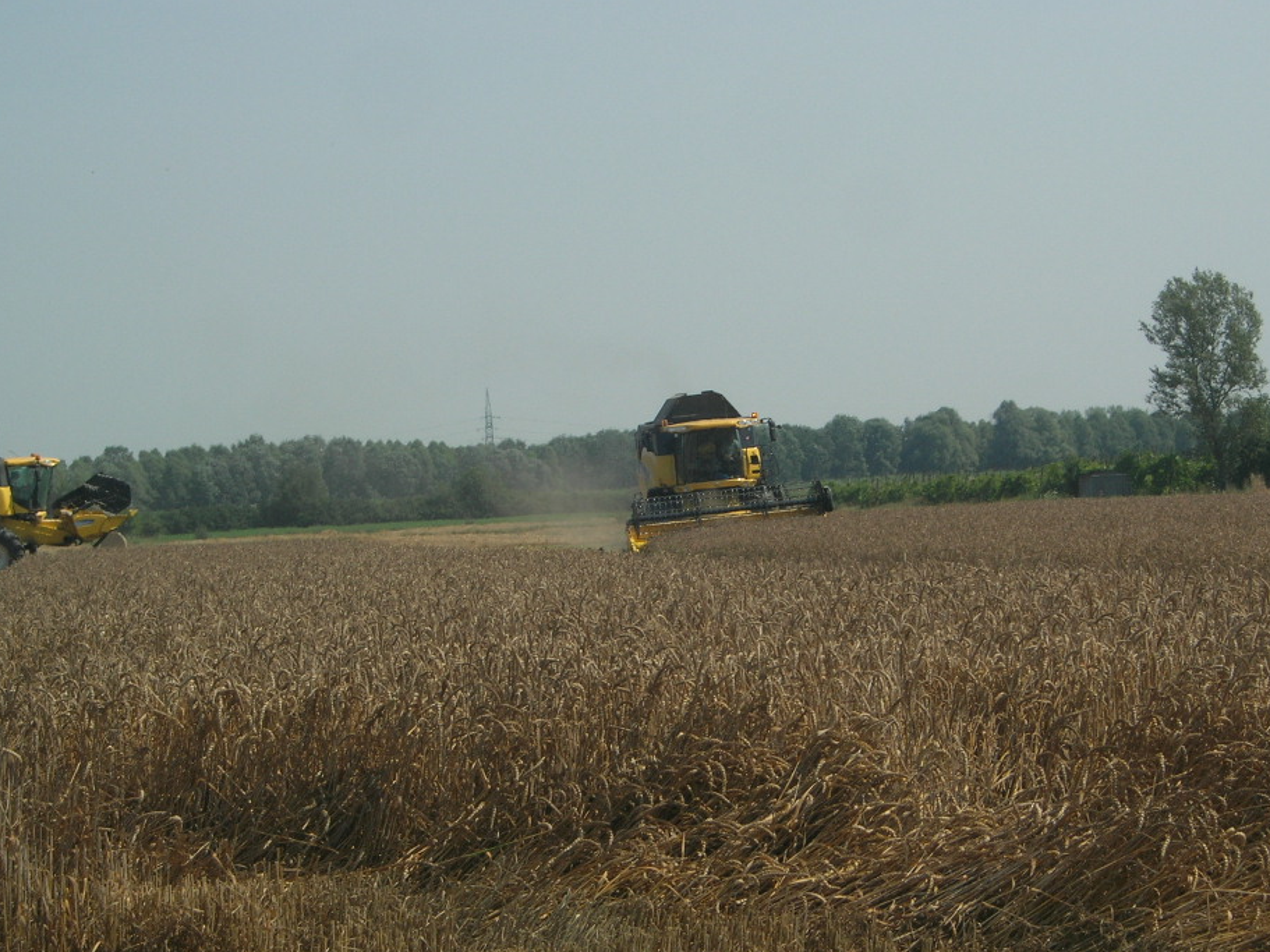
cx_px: 684
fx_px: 4659
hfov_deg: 15.5
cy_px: 478
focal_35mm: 127
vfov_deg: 11.7
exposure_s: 1/288
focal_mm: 23.4
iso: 64
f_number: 8.2
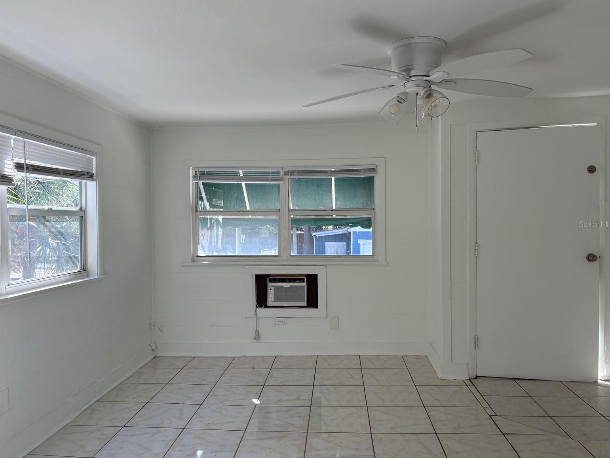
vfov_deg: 51.4
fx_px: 476
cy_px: 224
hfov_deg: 65.3
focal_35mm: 27
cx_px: 300
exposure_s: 1/402
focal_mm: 5.96
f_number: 1.6
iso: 50
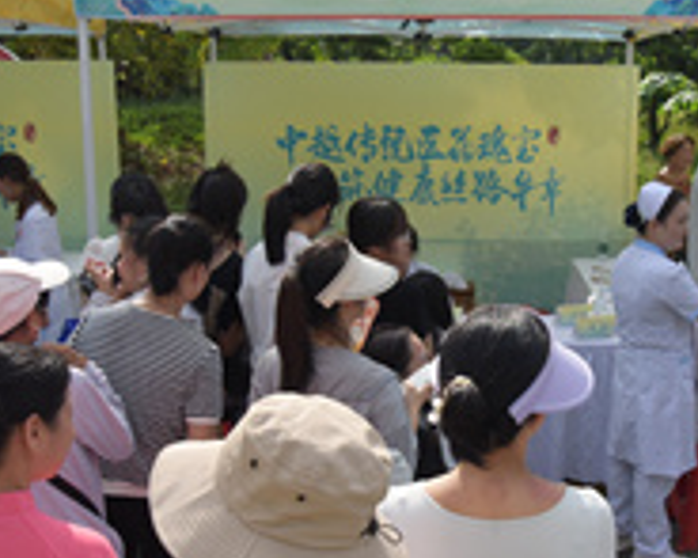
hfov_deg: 37.8
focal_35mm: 49
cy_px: 317
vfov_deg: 30.8
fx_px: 1012
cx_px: 440
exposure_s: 1/4000
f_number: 6.3
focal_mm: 24
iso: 1400
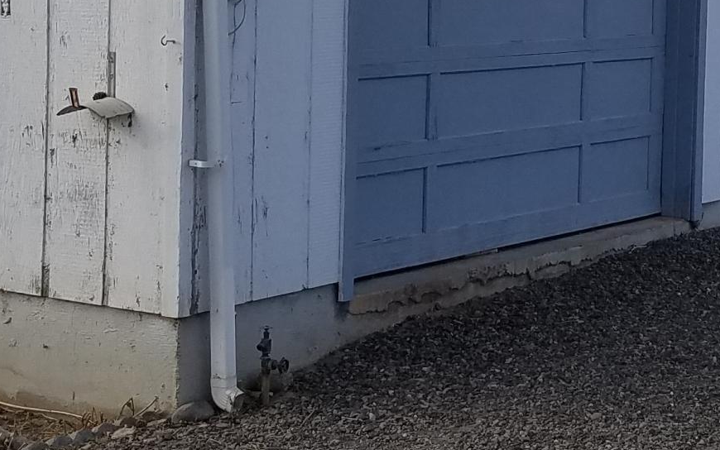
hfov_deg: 21.8
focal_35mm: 95
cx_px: 495
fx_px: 1864
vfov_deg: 13.5
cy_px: -46
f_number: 1.7
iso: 50
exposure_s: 1/1744
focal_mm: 4.2
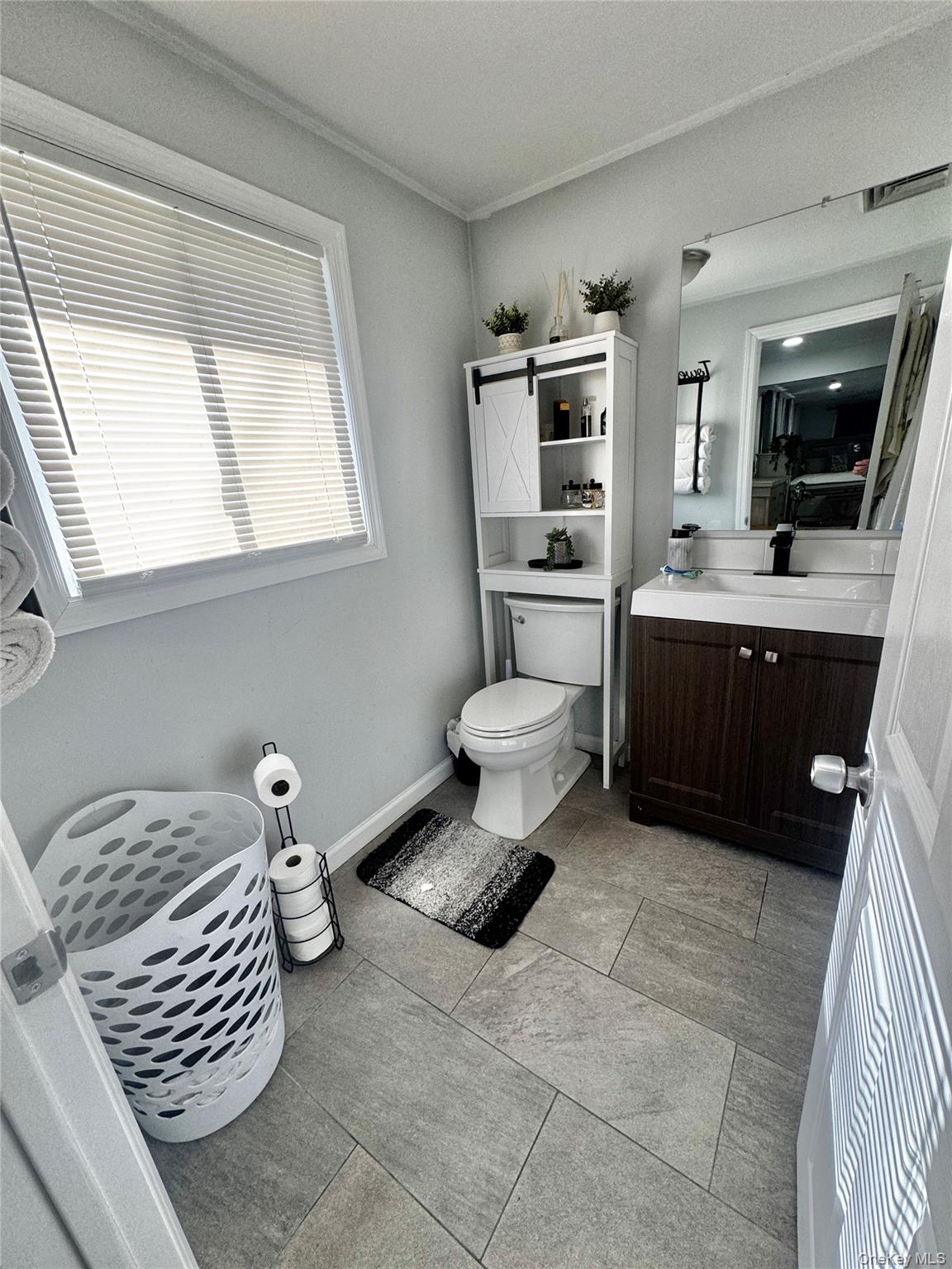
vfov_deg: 102.1
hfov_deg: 85.7
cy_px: 634
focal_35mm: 14
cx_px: 476
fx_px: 513
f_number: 2.2
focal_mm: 2.22
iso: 125
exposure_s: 1/120
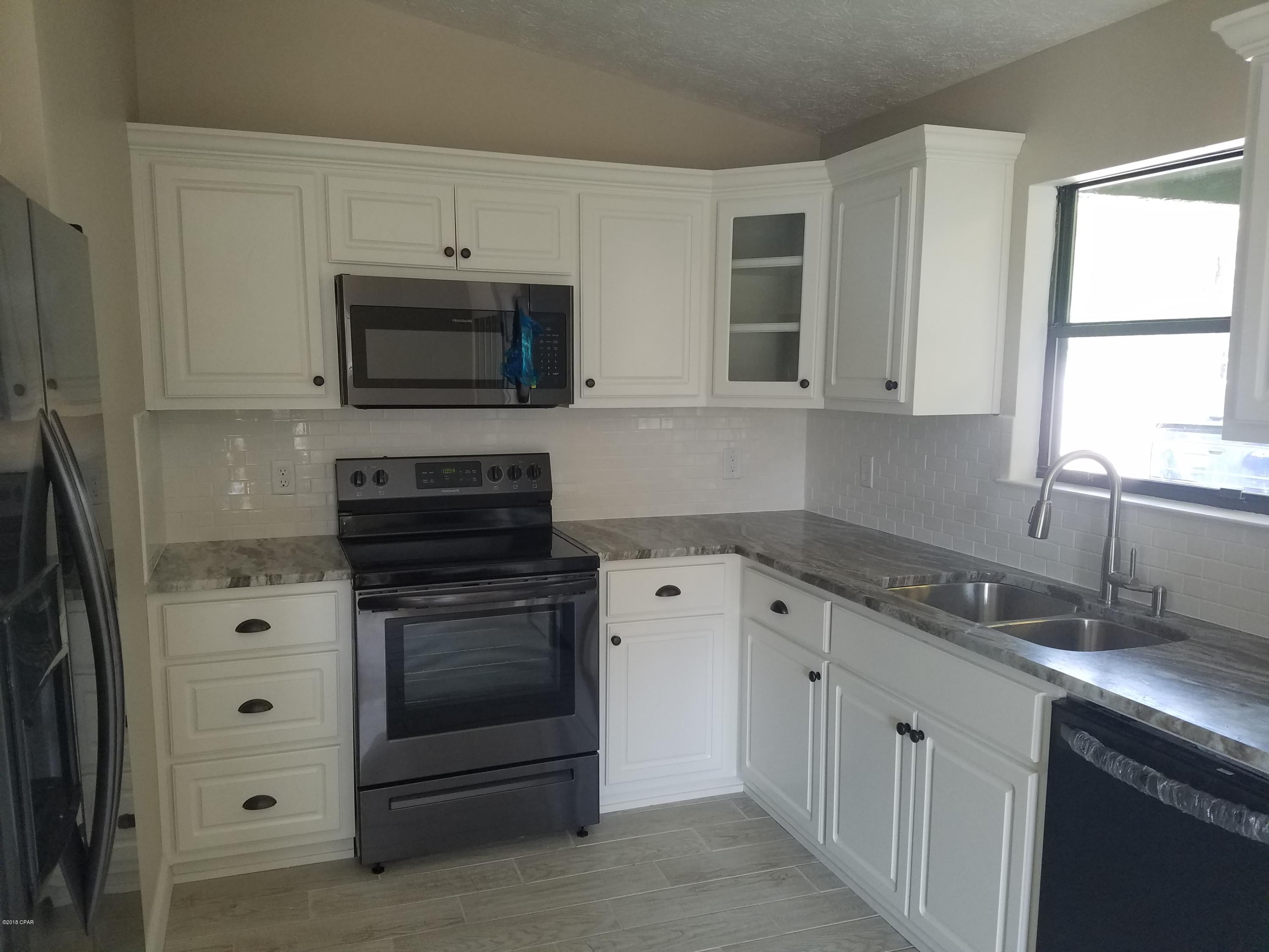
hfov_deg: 67.3
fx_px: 953
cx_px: 634
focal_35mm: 26
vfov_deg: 53.1
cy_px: 476
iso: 125
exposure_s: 1/60
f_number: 1.7
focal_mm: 4.2
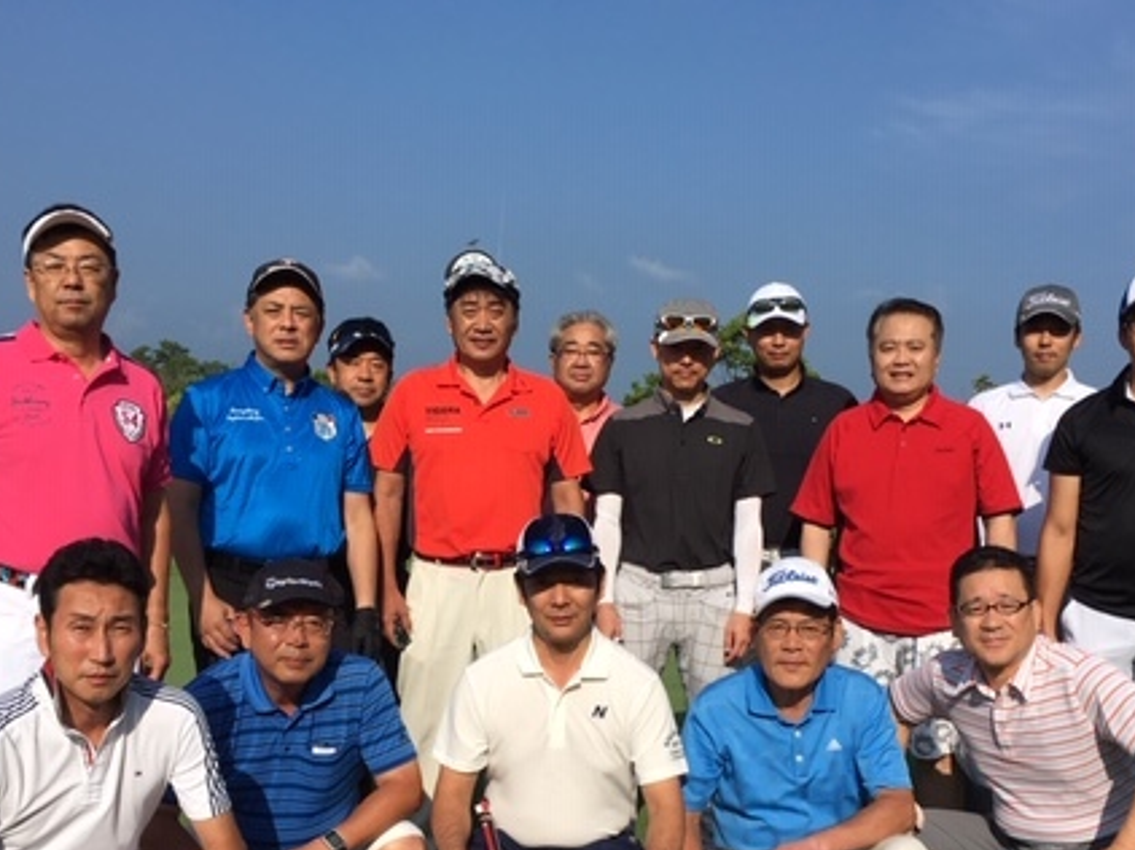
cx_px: 562
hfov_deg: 43.0
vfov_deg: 32.4
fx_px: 1442
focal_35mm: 44
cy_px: 600
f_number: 2.2
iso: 25
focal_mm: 4.15
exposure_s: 1/2404
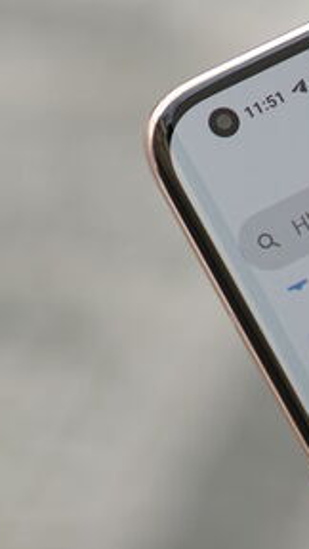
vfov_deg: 10.2
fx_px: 3073
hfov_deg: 5.7
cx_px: 393
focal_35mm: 211
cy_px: 82
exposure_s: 1/200
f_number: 4.5
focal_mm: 70
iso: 100
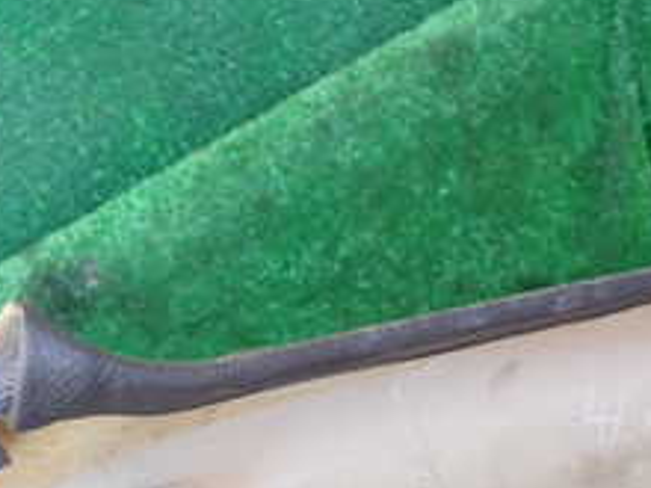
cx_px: 228
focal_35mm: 82
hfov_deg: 23.7
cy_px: 453
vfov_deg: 17.7
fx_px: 1542
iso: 200
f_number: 2.3
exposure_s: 1/60
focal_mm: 5.4
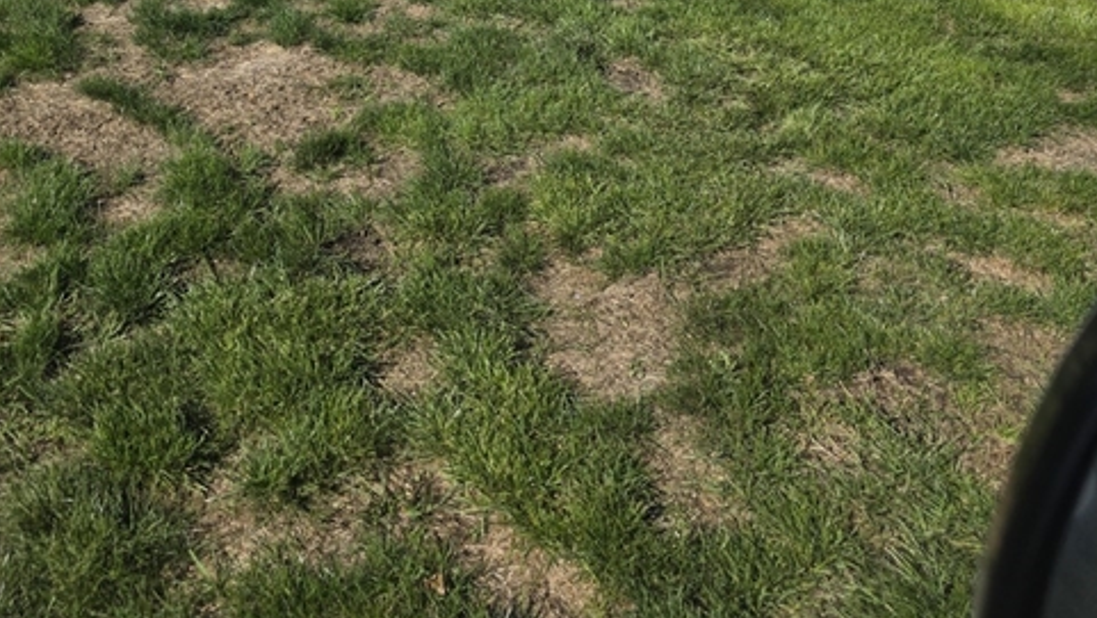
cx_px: 456
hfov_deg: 50.2
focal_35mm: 40
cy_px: -208
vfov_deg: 25.2
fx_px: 1164
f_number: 1.7
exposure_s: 1/7333
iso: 80
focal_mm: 6.3
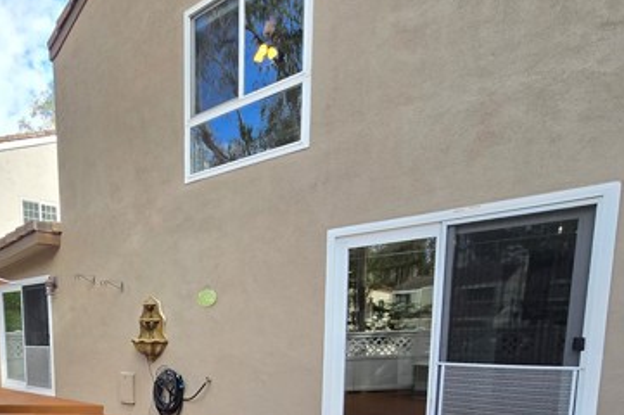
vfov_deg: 46.8
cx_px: 107
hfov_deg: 65.7
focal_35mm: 24
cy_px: 387
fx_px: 416
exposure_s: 1/288
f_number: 2.2
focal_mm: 2.2
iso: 50
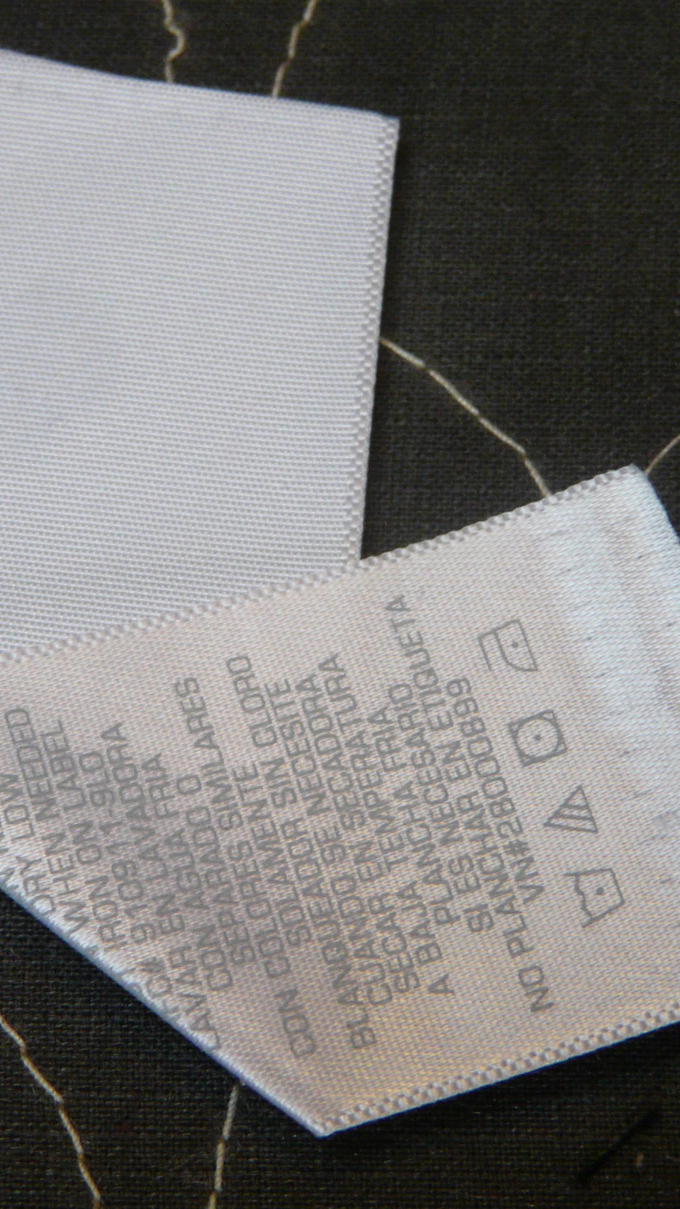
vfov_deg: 22.7
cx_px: 256
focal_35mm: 94
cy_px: 606
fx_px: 3013
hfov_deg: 12.9
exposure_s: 1/20
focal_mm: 10.5
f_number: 3.2
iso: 200
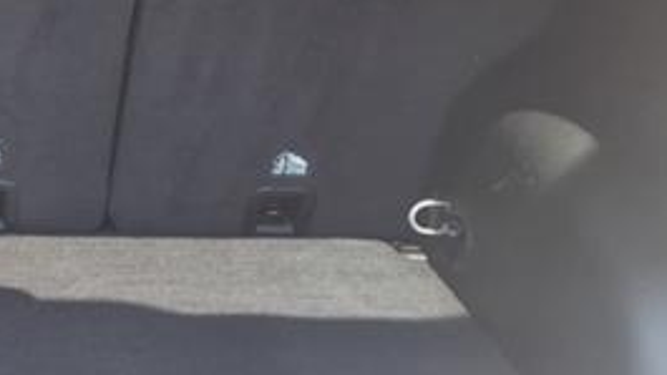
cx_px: -106
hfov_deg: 26.8
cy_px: 136
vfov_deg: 17.0
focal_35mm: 71
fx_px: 1256
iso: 40
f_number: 1.9
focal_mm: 3.58
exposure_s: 1/120
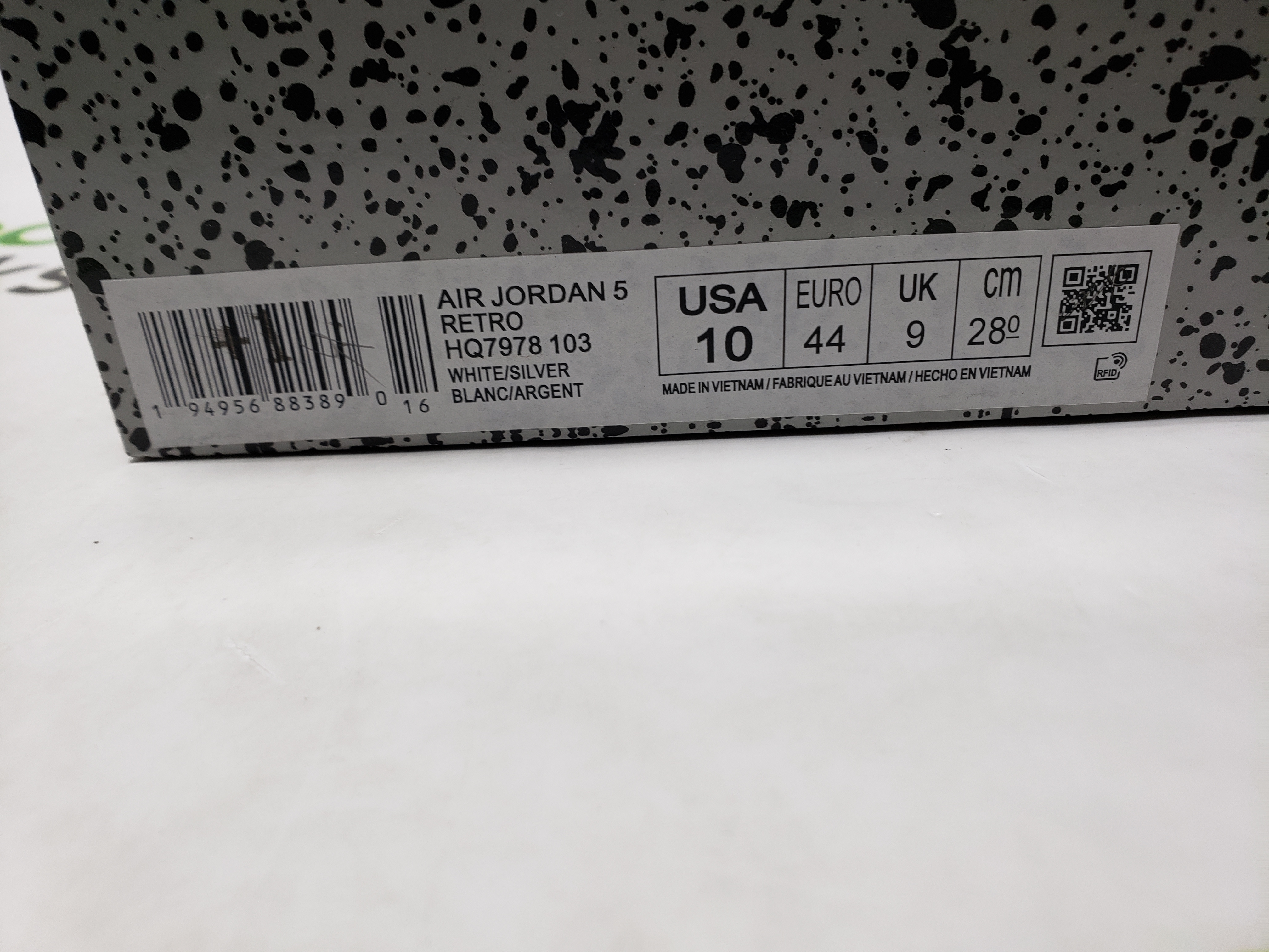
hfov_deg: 67.3
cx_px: 634
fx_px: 953
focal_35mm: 26
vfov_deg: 53.1
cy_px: 476
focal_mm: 4.3
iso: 50
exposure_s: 1/214
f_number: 2.4
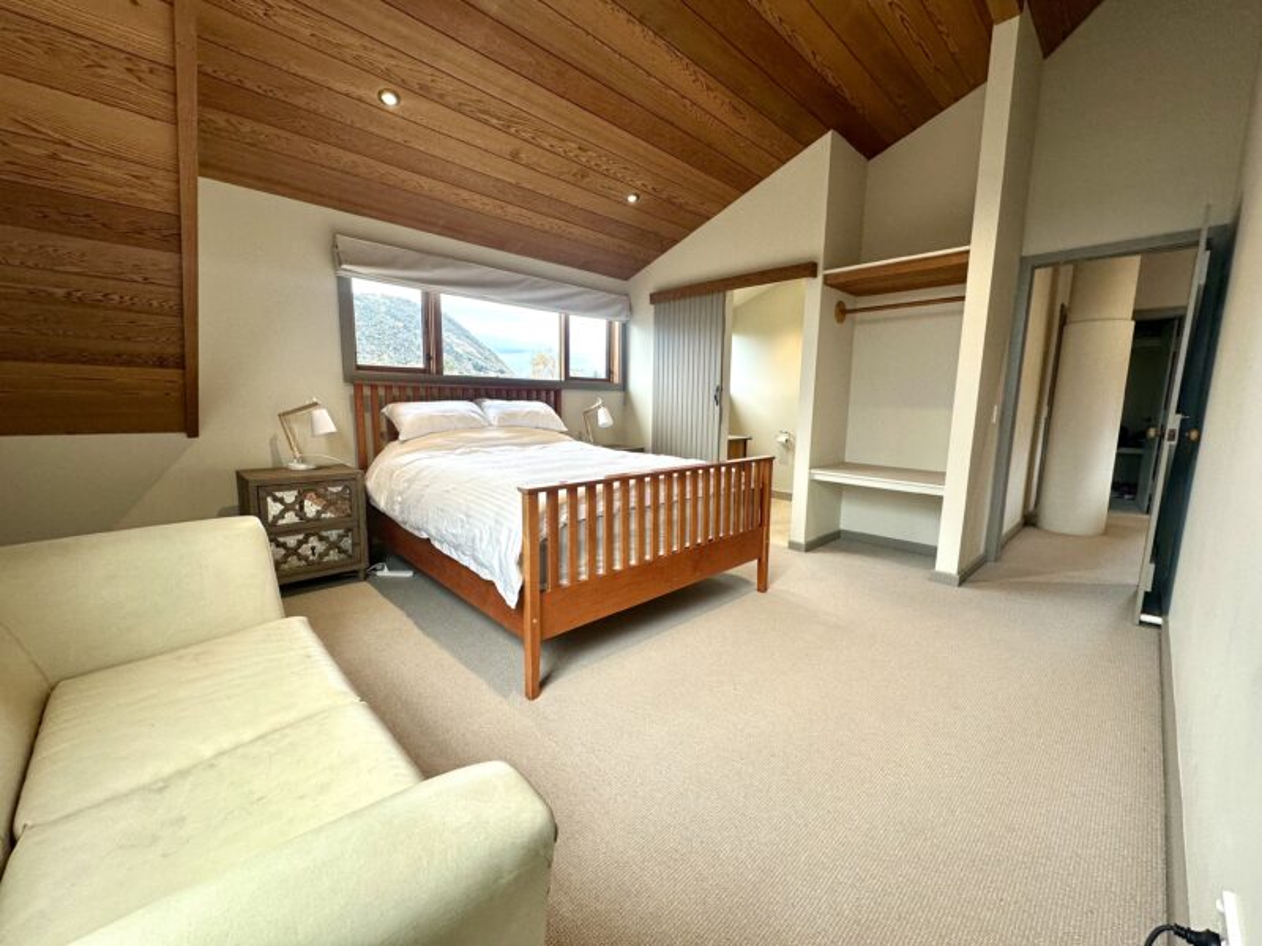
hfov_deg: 102.1
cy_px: 473
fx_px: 510
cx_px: 631
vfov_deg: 85.7
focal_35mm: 14
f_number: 2.2
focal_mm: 2.22
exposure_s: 1/100
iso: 100
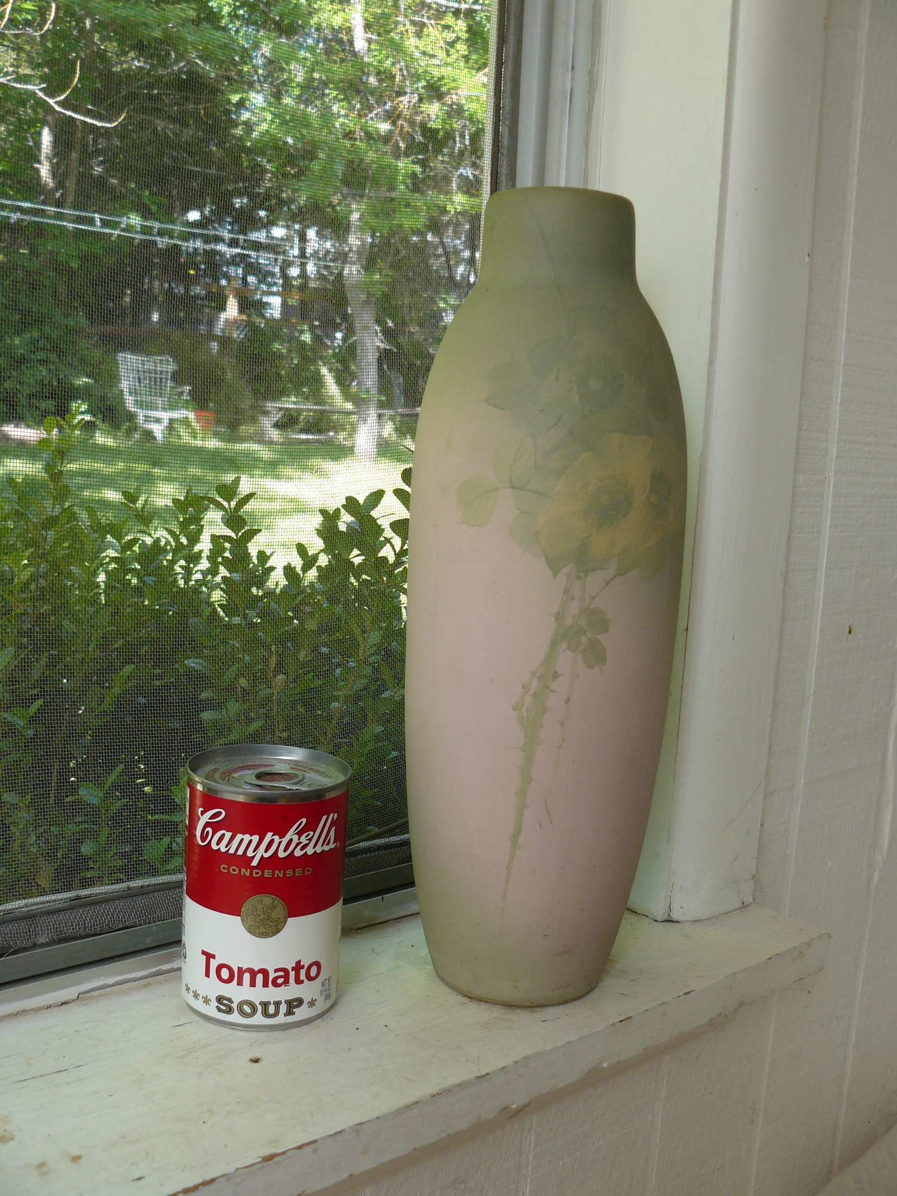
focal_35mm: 36
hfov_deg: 39.7
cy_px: 598
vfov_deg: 51.4
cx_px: 448
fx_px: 1244
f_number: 2.8
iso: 100
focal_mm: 6
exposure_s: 1/100
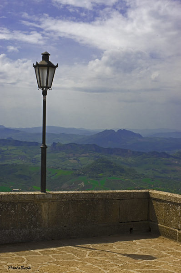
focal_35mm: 64
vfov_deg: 31.5
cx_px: 90
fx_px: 484
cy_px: 136
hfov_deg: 21.2
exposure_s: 1/200
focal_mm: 43
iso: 200
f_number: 22
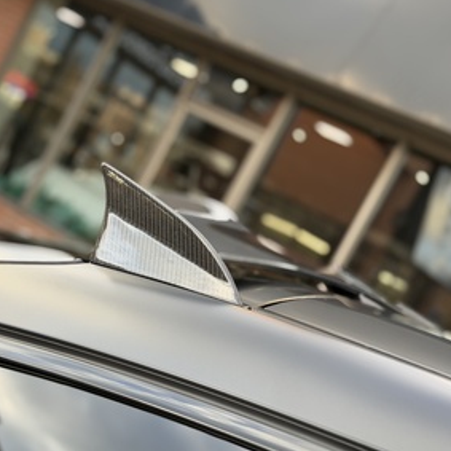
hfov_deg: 27.2
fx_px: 929
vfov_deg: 27.3
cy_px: 246
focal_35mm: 63
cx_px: 177
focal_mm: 6.76
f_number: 1.78
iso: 50
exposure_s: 1/210
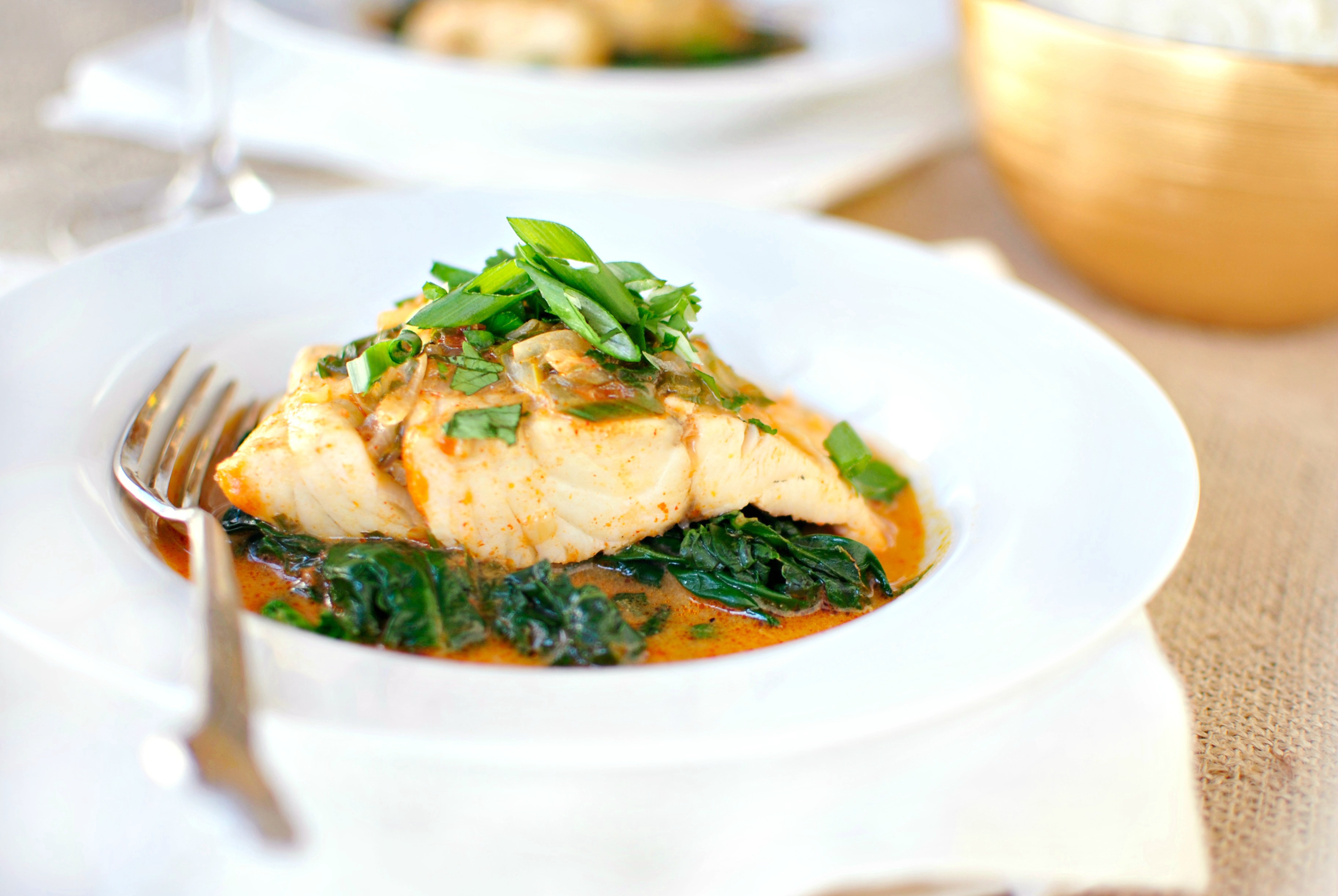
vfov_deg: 25.8
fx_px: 1954
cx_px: 669
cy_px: 448
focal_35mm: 52
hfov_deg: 37.8
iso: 100
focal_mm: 35
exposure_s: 1/100
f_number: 2
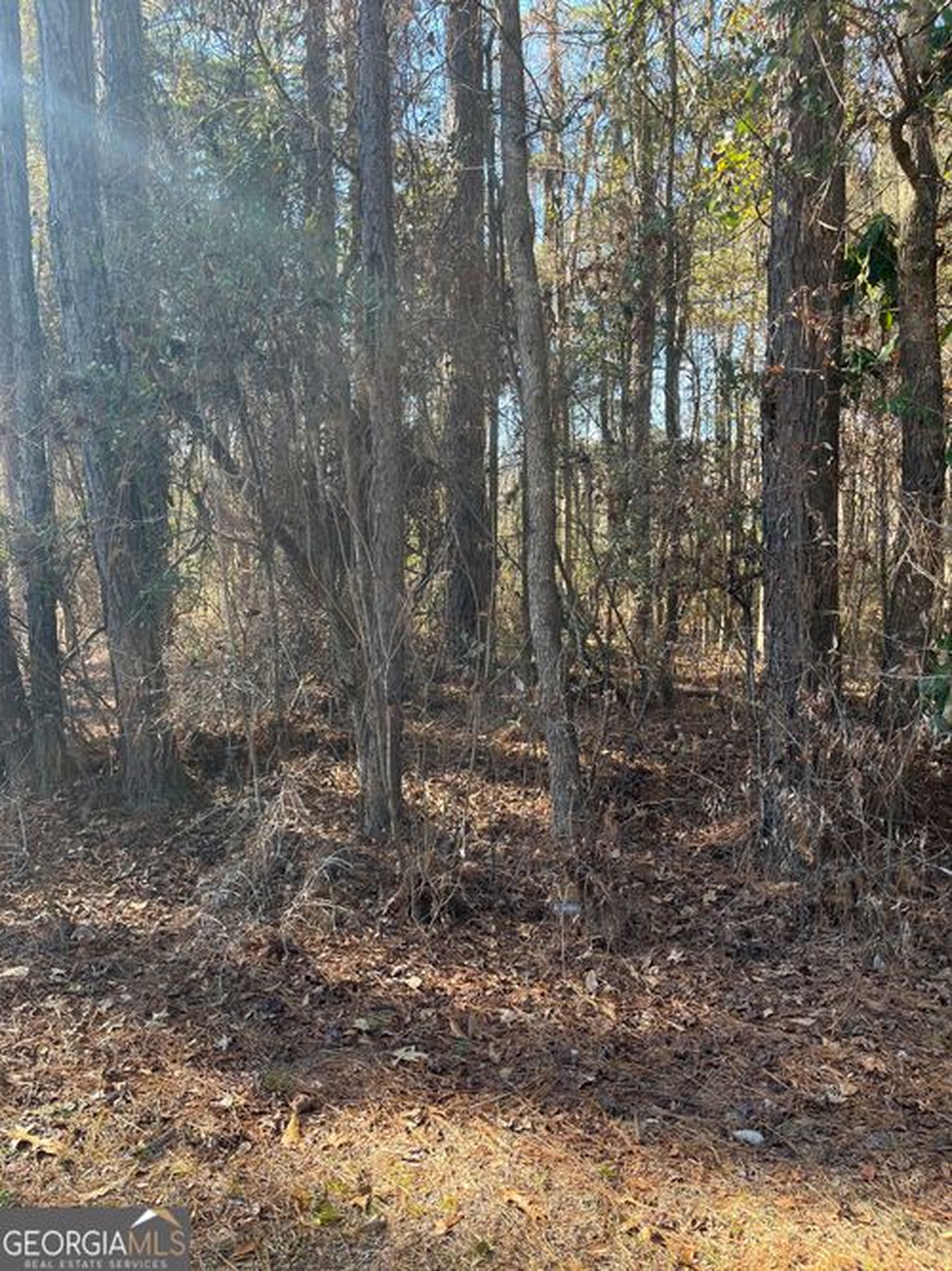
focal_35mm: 26
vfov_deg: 67.3
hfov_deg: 53.0
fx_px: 954
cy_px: 636
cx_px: 476
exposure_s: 1/145
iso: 32
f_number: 1.6
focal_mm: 5.1
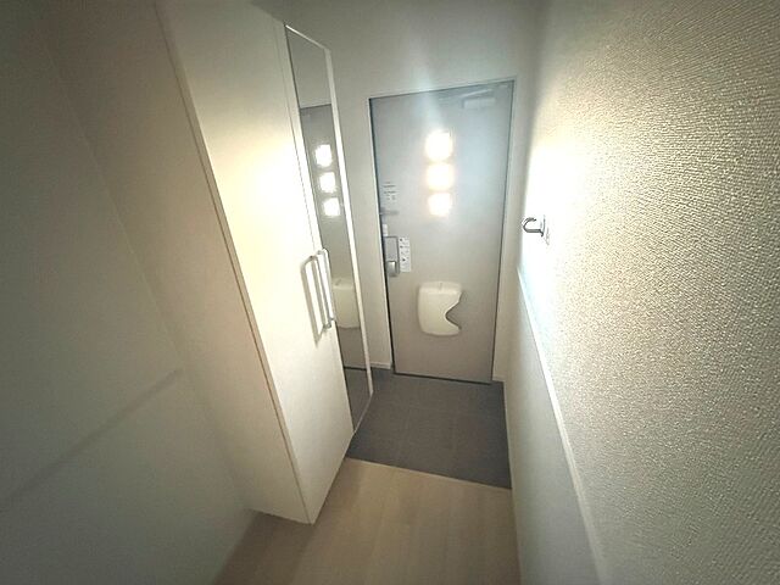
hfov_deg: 102.1
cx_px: 390
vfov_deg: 85.7
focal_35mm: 14
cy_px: 292
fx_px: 315
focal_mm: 2.22
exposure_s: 1/43
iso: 1250
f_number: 2.2
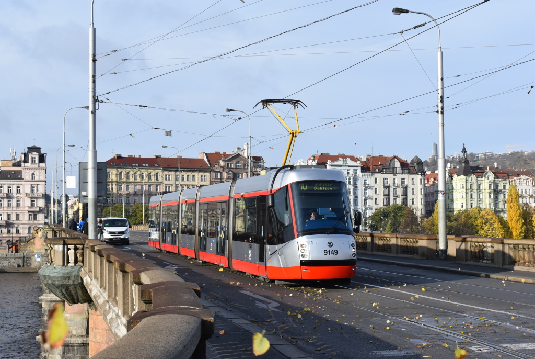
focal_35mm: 51
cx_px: 268
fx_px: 759
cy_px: 180
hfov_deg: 38.8
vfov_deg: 26.6
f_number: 10
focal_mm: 34
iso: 200
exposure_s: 1/400
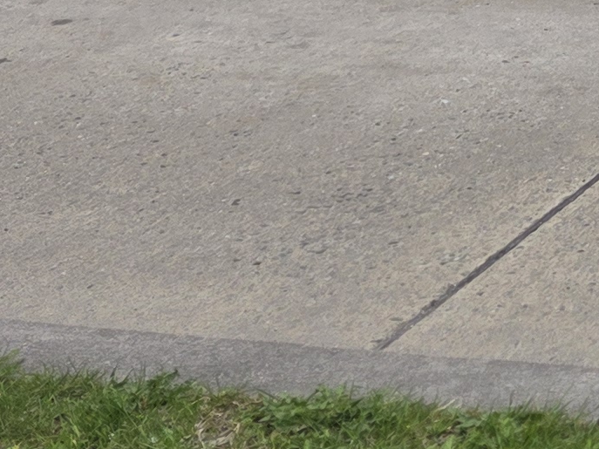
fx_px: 2318
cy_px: -640
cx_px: 1449
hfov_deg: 11.9
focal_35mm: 134
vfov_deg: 9.7
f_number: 1.7
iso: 40
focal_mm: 6.3
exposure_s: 1/359
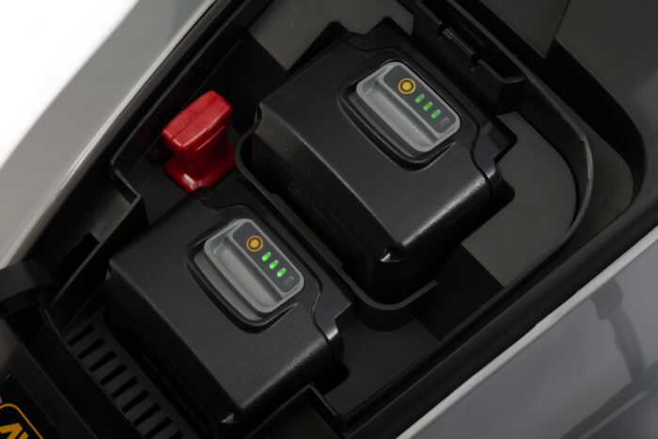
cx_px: 329
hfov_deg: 29.6
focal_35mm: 68
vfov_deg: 20.0
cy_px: 220
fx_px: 1243
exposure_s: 1/8
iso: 50
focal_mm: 68
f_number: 13
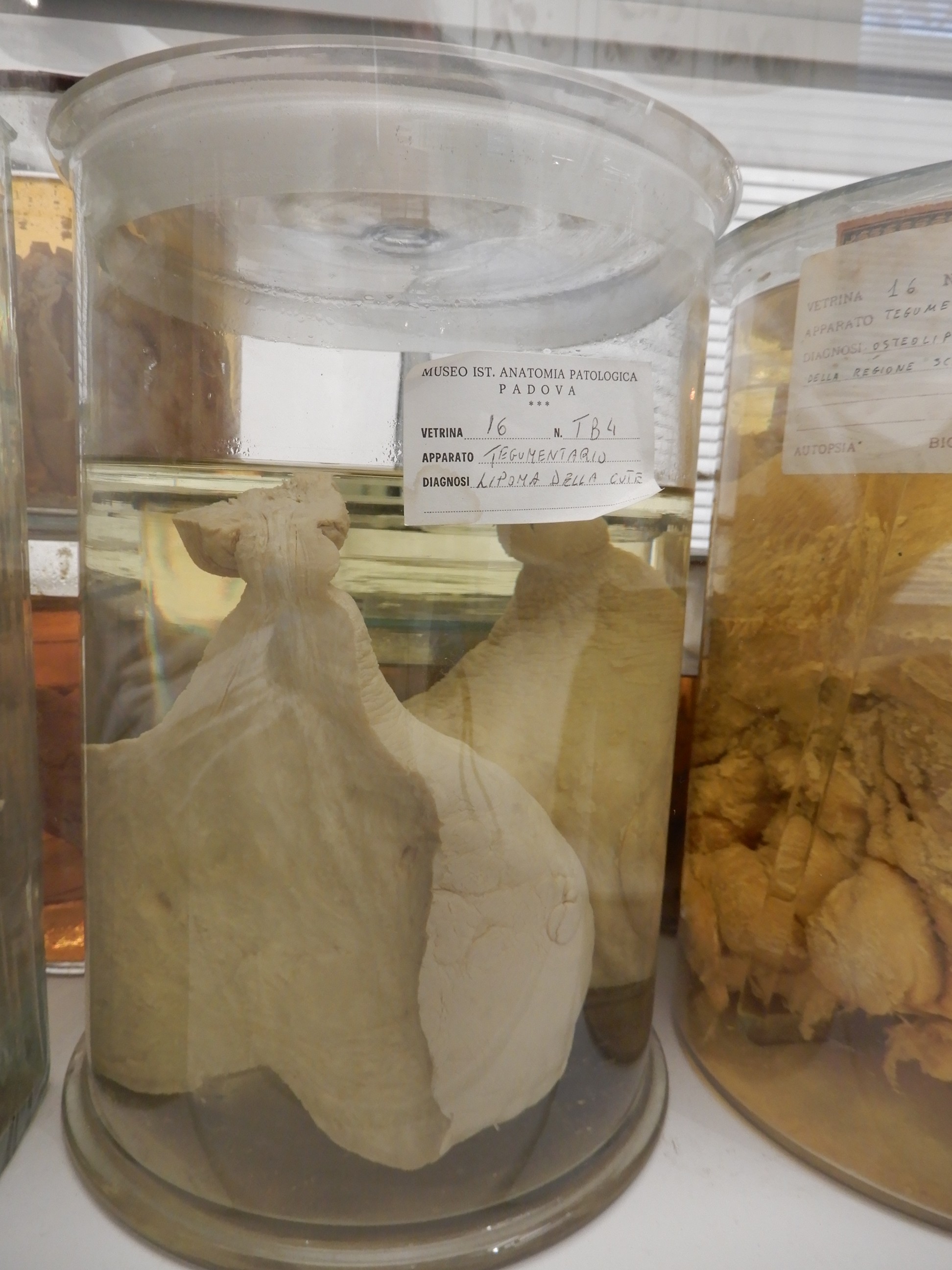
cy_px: 635
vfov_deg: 71.6
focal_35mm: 24
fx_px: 880
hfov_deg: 56.8
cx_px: 476
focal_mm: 4.3
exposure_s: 1/30
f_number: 3.4
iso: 280
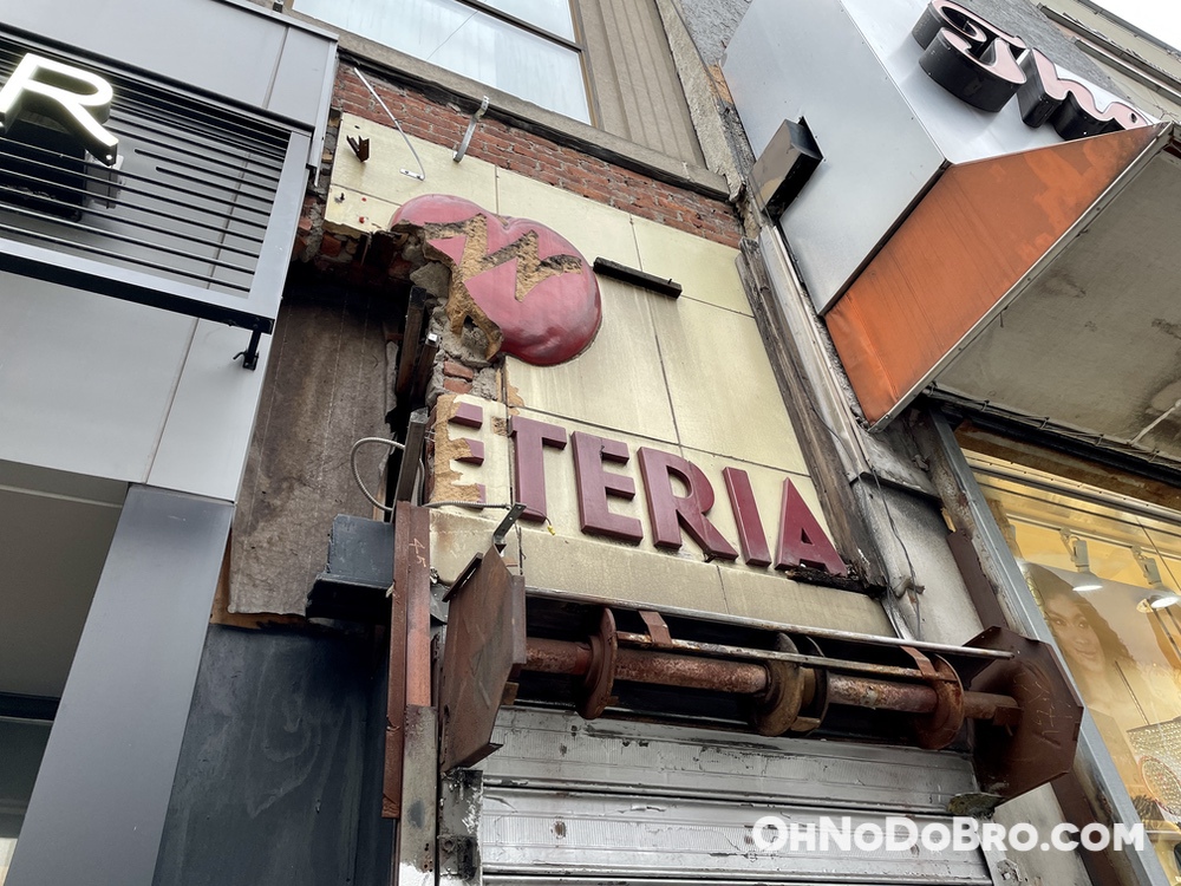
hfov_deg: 67.3
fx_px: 887
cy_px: 443
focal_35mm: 26
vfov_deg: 53.1
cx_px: 590
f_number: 1.6
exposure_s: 1/60
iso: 64
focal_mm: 4.2
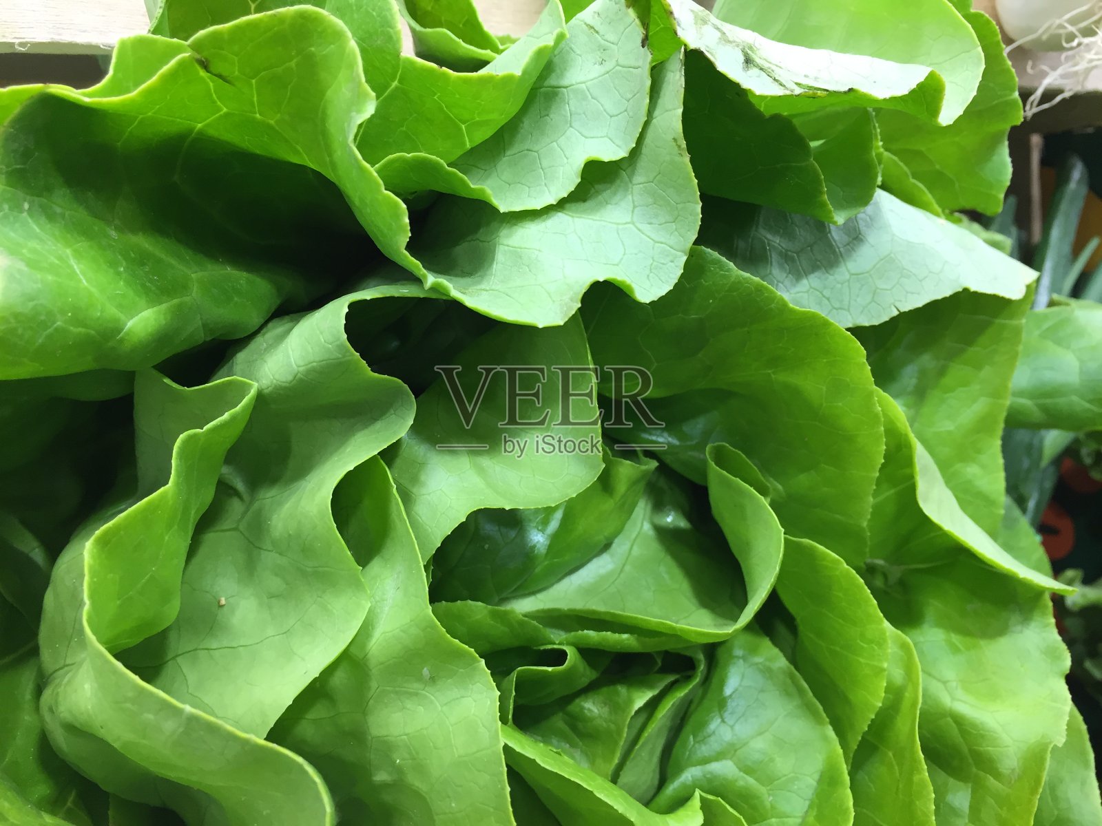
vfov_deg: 48.2
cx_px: 551
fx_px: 923
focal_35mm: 29
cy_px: 413
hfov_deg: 61.7
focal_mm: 4.15
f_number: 2.2
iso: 32
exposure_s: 1/33
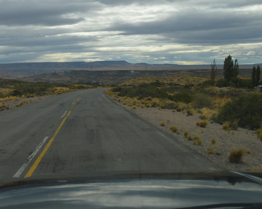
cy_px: 43
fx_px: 395
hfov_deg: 35.8
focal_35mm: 51
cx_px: 64
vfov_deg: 29.0
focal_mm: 18
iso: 100
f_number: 9
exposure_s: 1/320
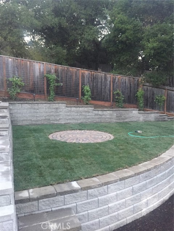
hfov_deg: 48.2
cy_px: 116
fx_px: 194
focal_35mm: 29
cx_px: 87
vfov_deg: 61.7
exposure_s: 1/15
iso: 250
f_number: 2.2
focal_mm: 4.15
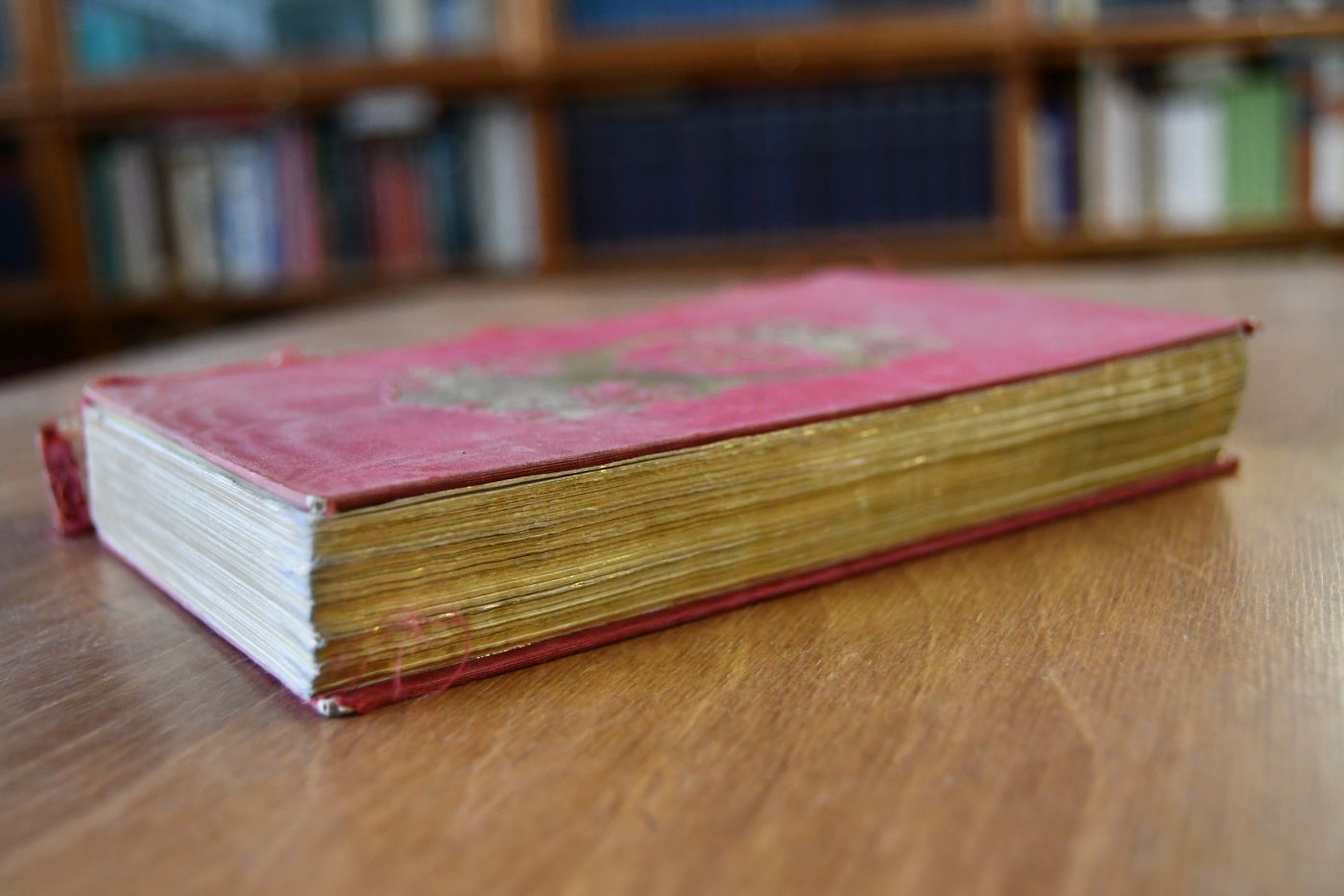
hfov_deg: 46.4
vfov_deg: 31.9
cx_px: 672
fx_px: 1568
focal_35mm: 42
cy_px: 448
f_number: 4
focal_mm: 28
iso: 1400
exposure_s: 1/125
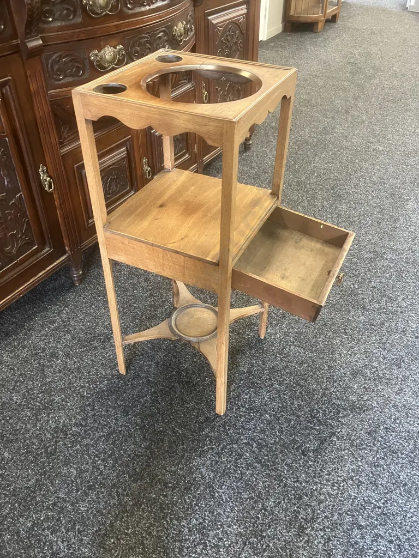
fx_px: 452
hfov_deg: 49.7
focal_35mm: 28
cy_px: 279
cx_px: 210
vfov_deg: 63.4
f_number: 1.8
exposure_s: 1/25
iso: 320
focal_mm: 3.99
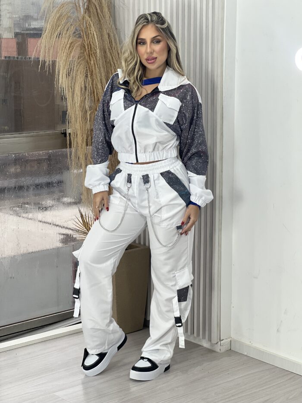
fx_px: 895
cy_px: 202
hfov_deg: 19.1
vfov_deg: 25.3
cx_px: 151
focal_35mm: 77
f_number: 2.8
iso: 80
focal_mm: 9
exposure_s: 1/120
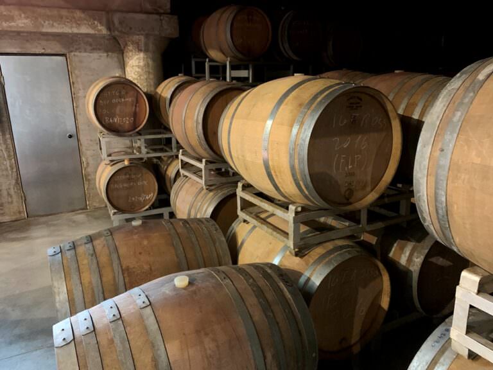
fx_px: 370
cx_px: 246
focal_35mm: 26
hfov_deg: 67.3
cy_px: 185
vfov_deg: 53.1
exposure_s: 1/20
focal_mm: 4.25
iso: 640
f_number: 1.8
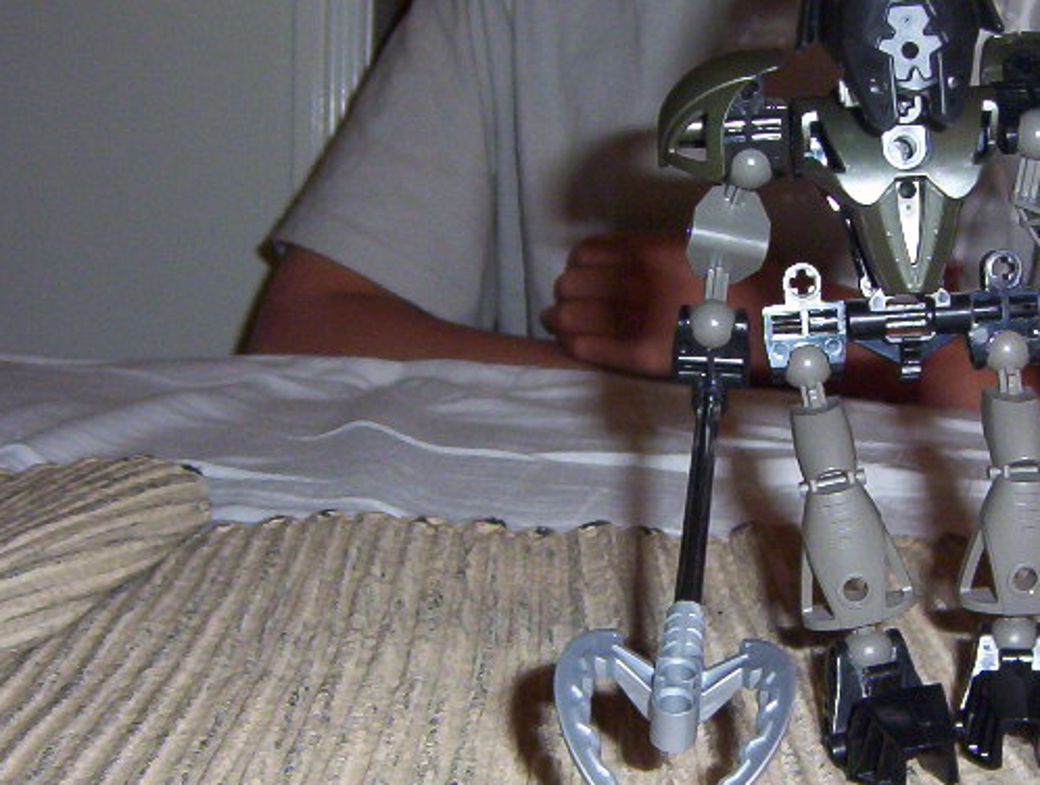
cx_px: 812
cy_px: 457
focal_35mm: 59
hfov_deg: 31.9
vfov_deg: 24.9
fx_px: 1777
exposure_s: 1/30
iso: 140
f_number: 2.76
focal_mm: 5.54
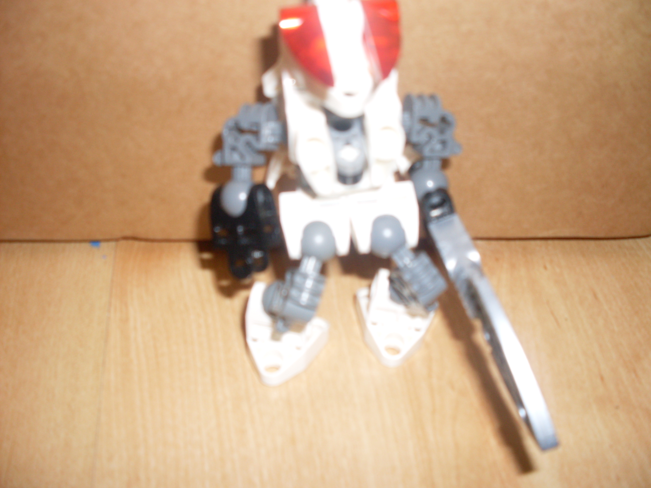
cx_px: 326
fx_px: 715
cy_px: 244
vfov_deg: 37.7
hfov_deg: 49.0
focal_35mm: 38
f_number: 2.8
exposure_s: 1/45
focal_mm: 6.3
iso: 100
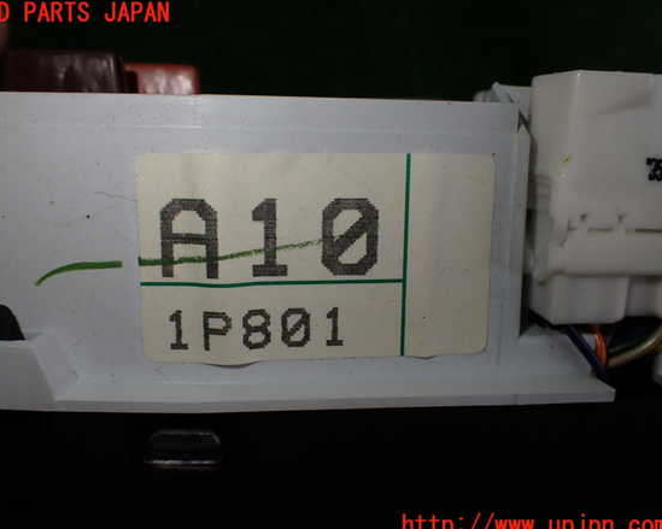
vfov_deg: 45.8
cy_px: 270
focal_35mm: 32
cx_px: 312
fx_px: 627
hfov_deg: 55.6
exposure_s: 1/125
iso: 100
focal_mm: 5.4
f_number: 3.2
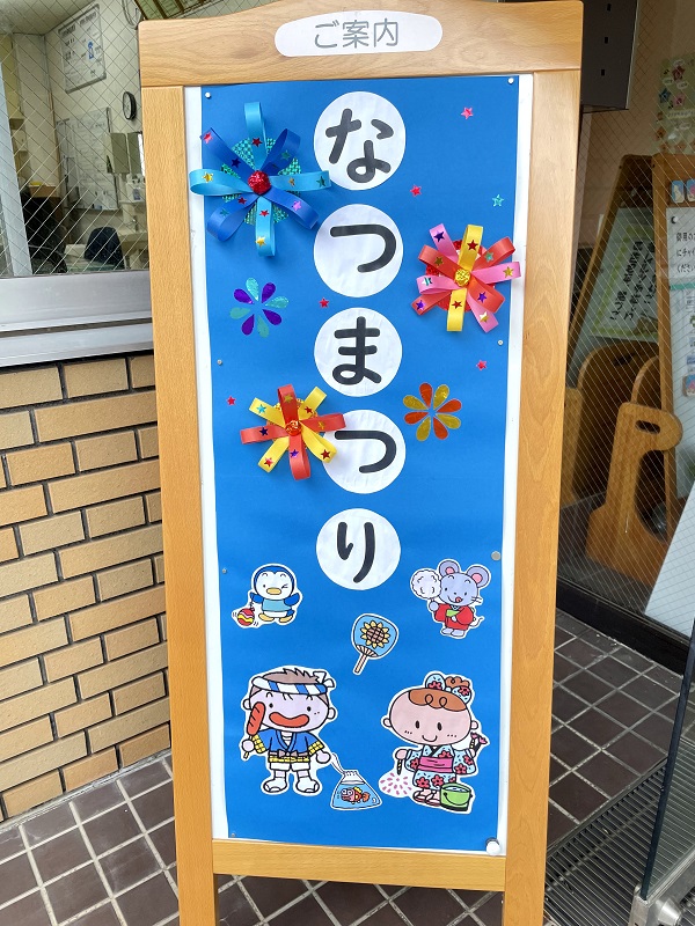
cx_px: 348
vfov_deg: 67.3
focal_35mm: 26
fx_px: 696
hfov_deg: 53.1
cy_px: 463
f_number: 1.6
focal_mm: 4.2
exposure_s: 1/111
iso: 125
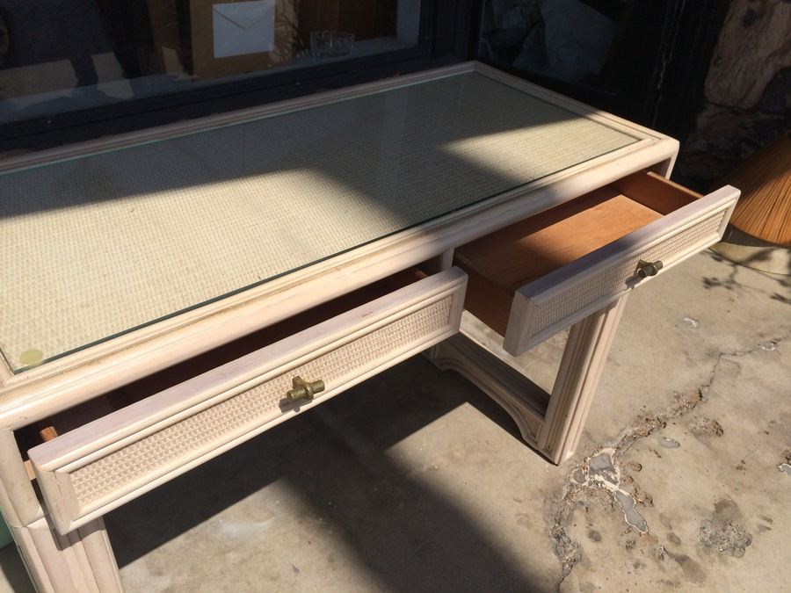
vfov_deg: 46.8
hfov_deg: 60.0
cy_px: 296
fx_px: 686
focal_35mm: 30
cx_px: 396
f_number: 2.2
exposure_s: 1/4115
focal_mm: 4.12
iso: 32
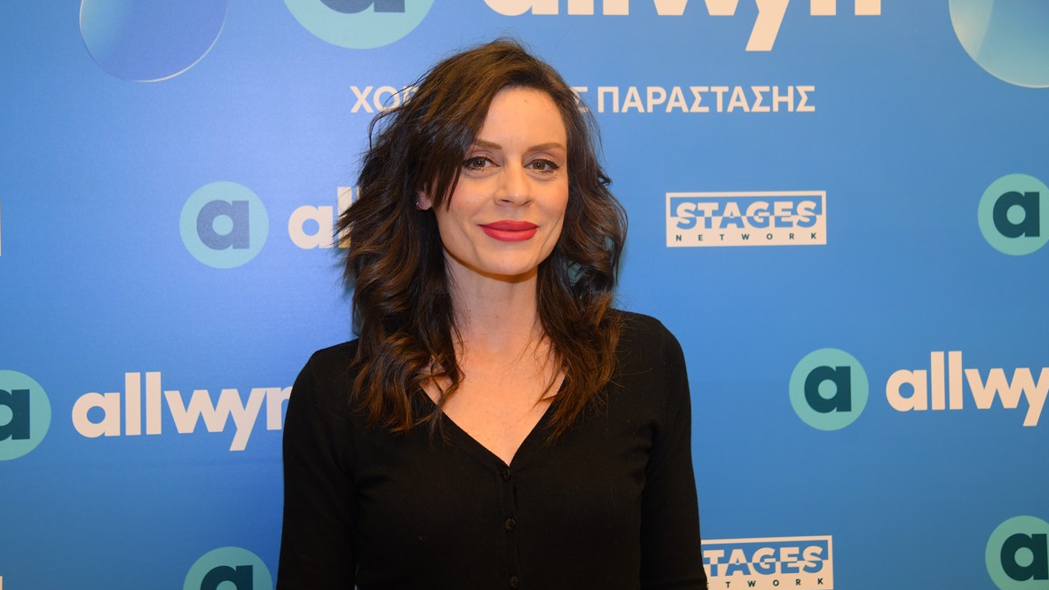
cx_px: 510
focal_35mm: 53
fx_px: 1474
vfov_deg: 22.6
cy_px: 249
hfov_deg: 39.2
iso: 1250
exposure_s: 1/250
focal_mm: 46
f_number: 4
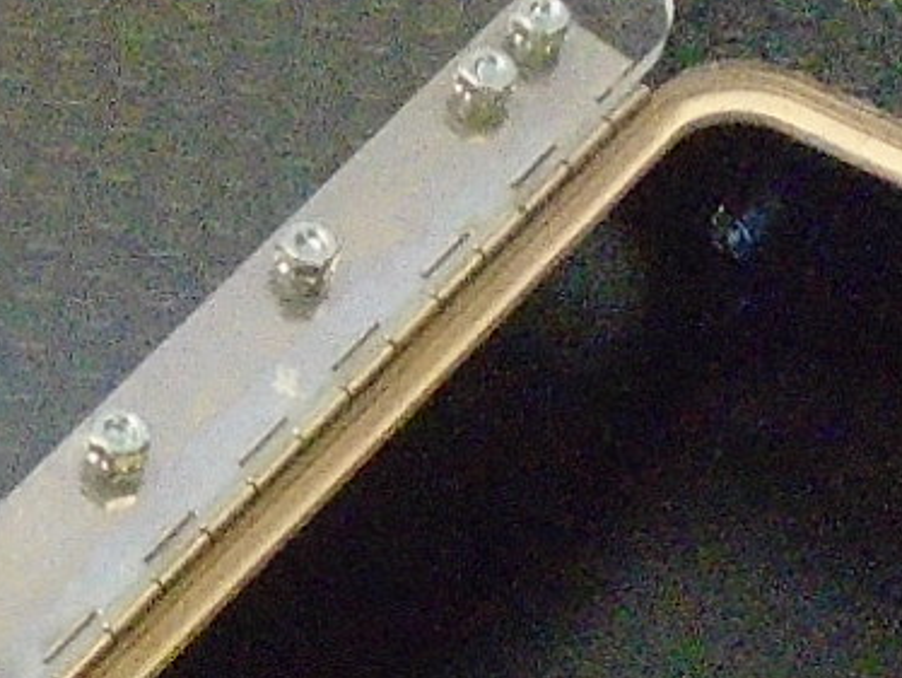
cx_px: 217
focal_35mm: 180
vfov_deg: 7.8
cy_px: 1498
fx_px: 4693
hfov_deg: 11.0
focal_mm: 4.6
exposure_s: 1/125
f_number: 3.2
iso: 800
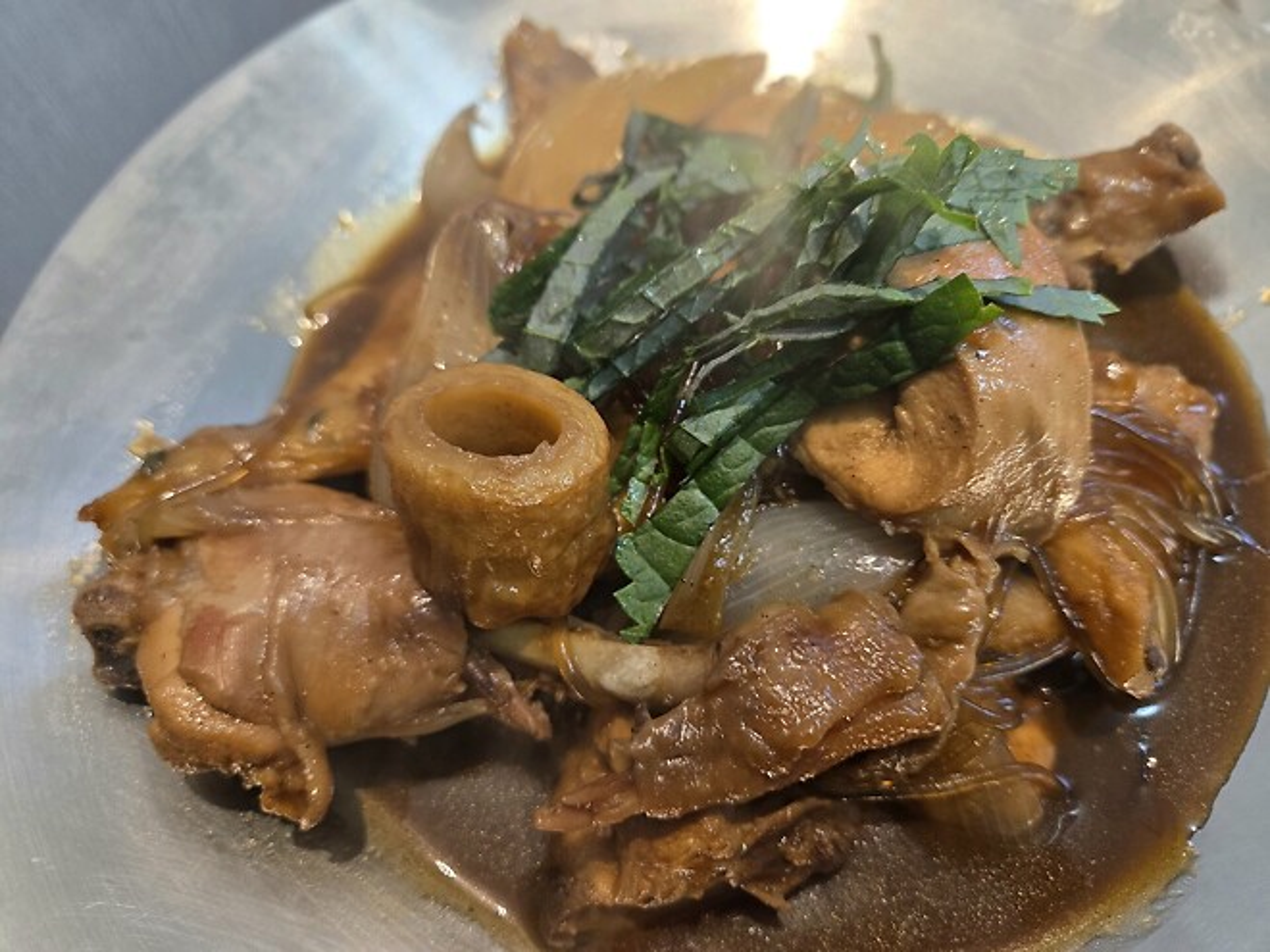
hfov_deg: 73.9
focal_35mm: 23
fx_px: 844
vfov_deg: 58.9
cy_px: 476
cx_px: 635
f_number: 1.8
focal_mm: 5.4
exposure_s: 1/120
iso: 200
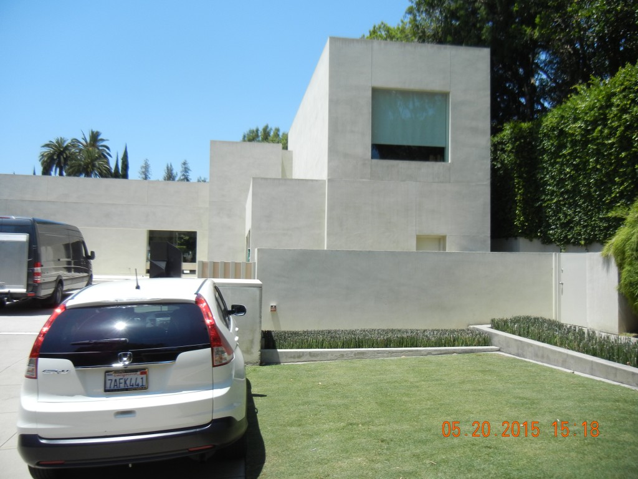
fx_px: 553
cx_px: 319
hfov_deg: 60.0
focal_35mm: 30
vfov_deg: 46.8
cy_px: 240
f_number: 7
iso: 160
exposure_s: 1/286
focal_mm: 5.4
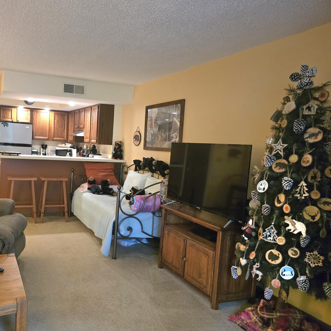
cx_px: 105
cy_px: 169
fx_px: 303
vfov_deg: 57.3
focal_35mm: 28
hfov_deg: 55.8
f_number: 1.7
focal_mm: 6.3
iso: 1250
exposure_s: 1/60.2
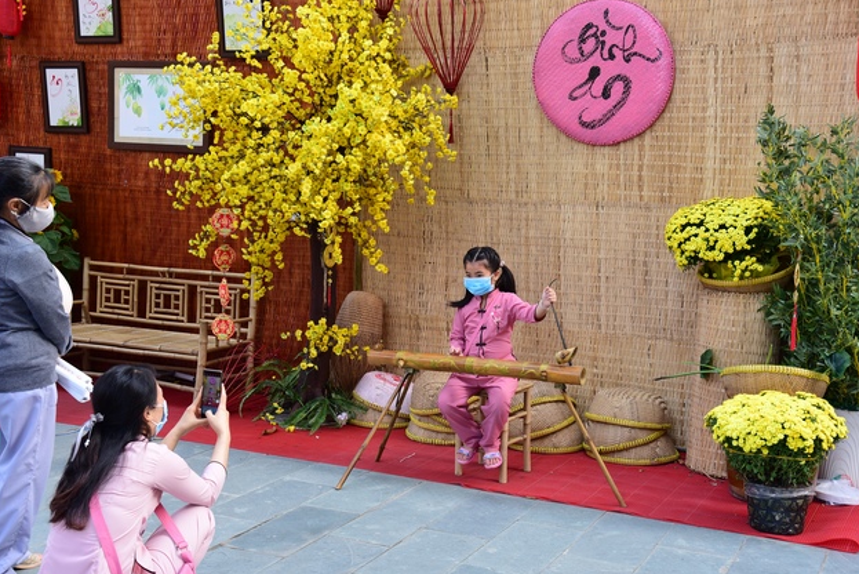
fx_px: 1146
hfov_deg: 41.1
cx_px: 437
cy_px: 280
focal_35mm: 48
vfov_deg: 28.1
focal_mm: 46
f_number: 6.3
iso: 500
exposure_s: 1/60
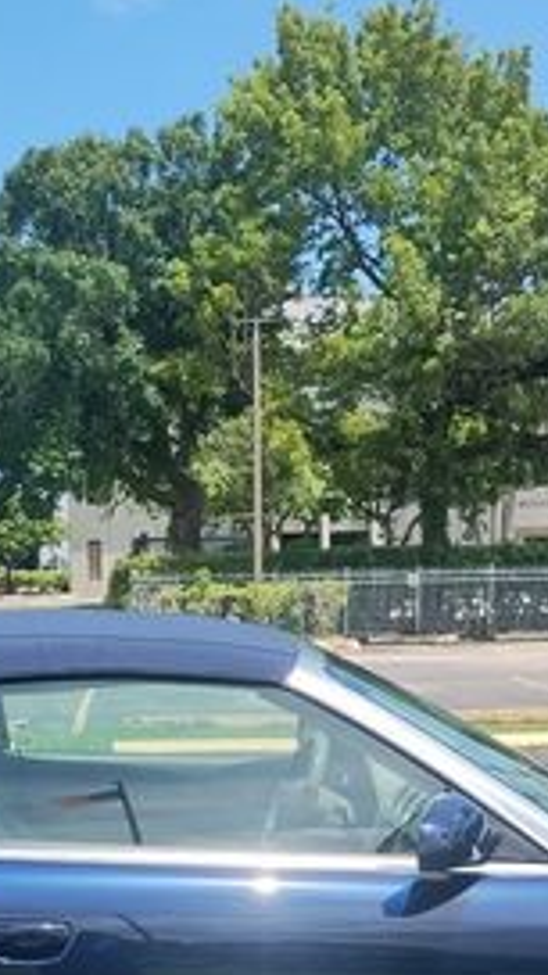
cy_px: 796
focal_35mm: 64
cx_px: 118
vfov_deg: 31.9
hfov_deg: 18.7
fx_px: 1653
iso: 101
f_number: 1.7
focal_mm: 4.71
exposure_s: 1/3769
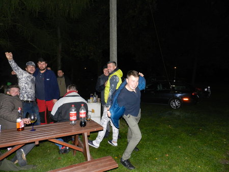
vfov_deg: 58.9
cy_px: 86
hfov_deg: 73.9
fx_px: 152
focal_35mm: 23
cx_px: 114
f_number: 3.4
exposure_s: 1/30
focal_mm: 4
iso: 400
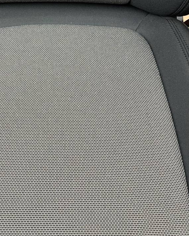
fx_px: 398
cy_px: 81
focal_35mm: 57
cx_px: 56
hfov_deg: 26.5
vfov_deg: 32.8
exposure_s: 1/120
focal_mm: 5.1
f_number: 1.6
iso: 125
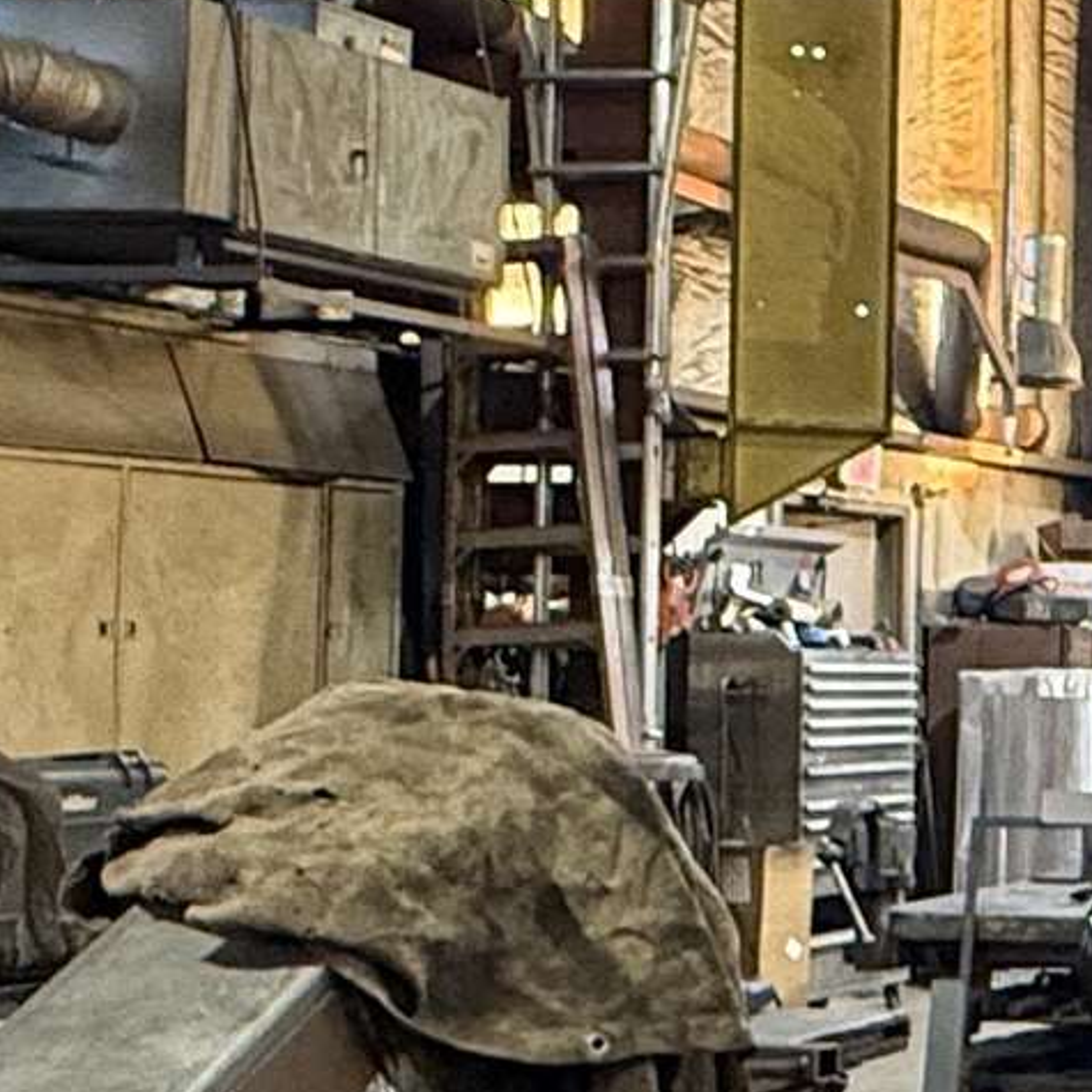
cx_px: 2039
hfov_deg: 17.2
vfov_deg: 21.6
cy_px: 630
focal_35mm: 80
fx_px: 2855
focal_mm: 2.22
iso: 400
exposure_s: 1/60
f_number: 2.2
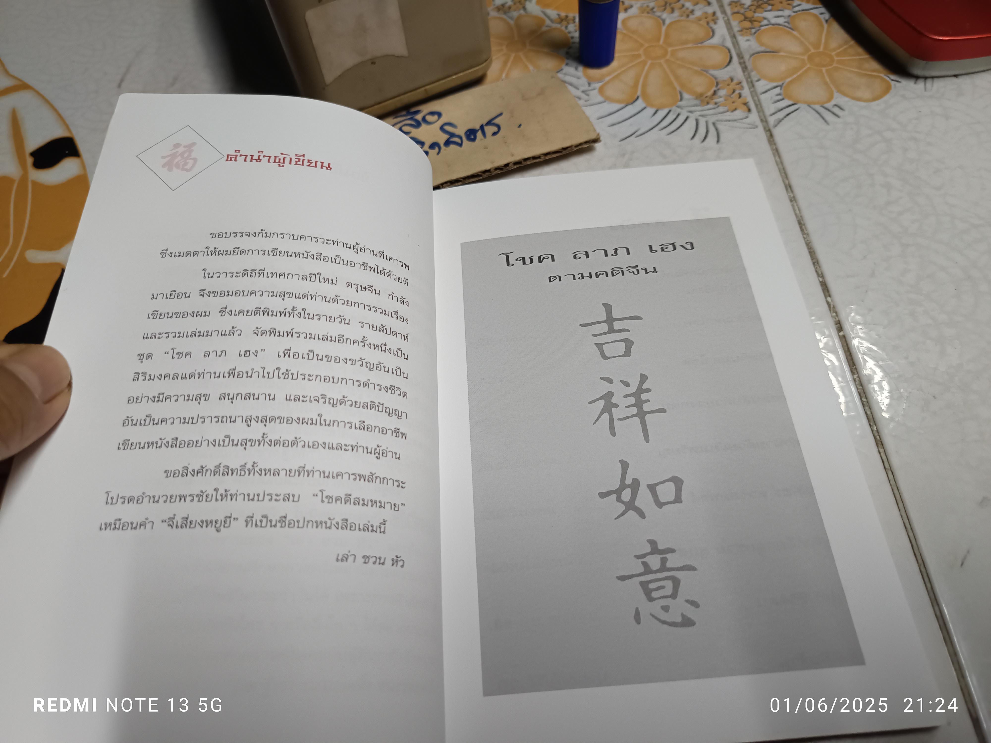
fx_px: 687
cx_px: 496
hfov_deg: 71.6
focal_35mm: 24
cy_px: 372
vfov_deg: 56.8
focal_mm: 5.31
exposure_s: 1/50
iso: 1071
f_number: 1.7
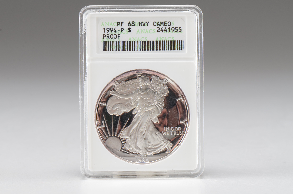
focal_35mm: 128
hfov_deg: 16.1
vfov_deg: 10.7
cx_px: 146
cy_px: 97
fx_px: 1036
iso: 320
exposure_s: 1/100
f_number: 14
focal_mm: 85
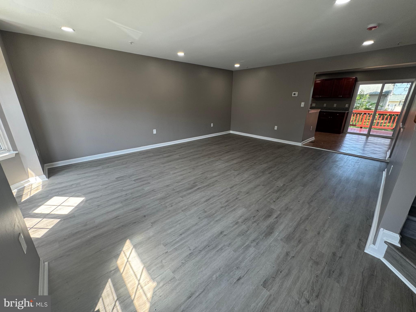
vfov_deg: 85.7
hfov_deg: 102.1
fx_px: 168
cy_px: 156
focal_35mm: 14
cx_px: 208
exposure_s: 1/120
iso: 125
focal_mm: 2.22
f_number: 2.2
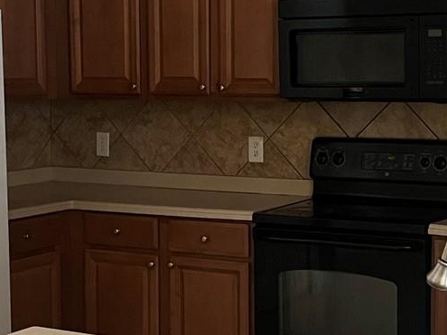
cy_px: 169
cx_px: 258
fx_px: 1084
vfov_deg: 17.6
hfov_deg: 23.3
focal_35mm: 84
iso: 500
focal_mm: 5.1
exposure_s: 1/60
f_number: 1.6
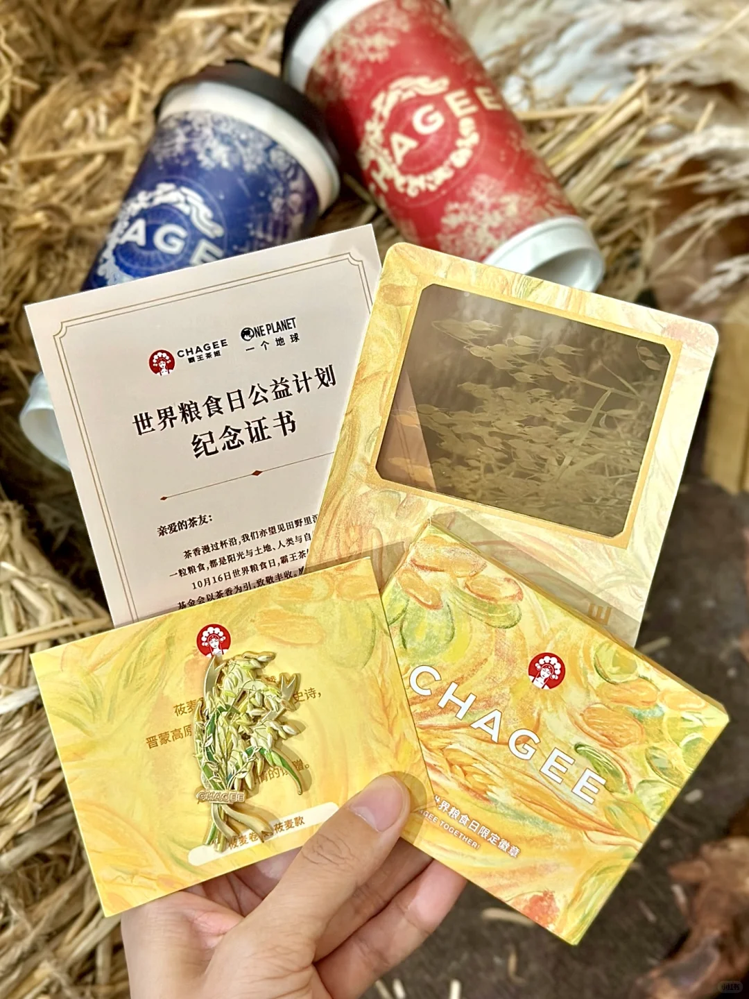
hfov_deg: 30.3
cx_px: 374
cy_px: 500
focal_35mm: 48
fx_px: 1385
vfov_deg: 39.7
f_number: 1.78
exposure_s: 1/100
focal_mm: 6.86
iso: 200
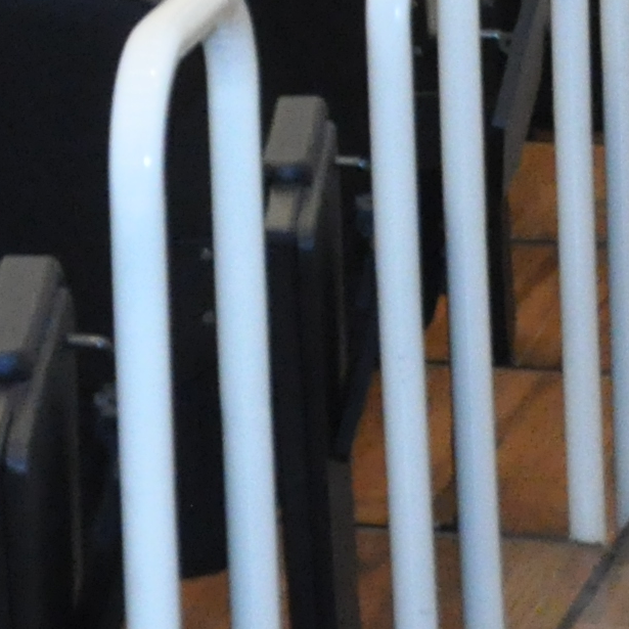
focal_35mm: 231
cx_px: -1243
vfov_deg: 7.3
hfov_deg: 6.8
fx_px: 4749
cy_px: -643
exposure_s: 1/100
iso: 2000
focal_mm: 26
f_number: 5
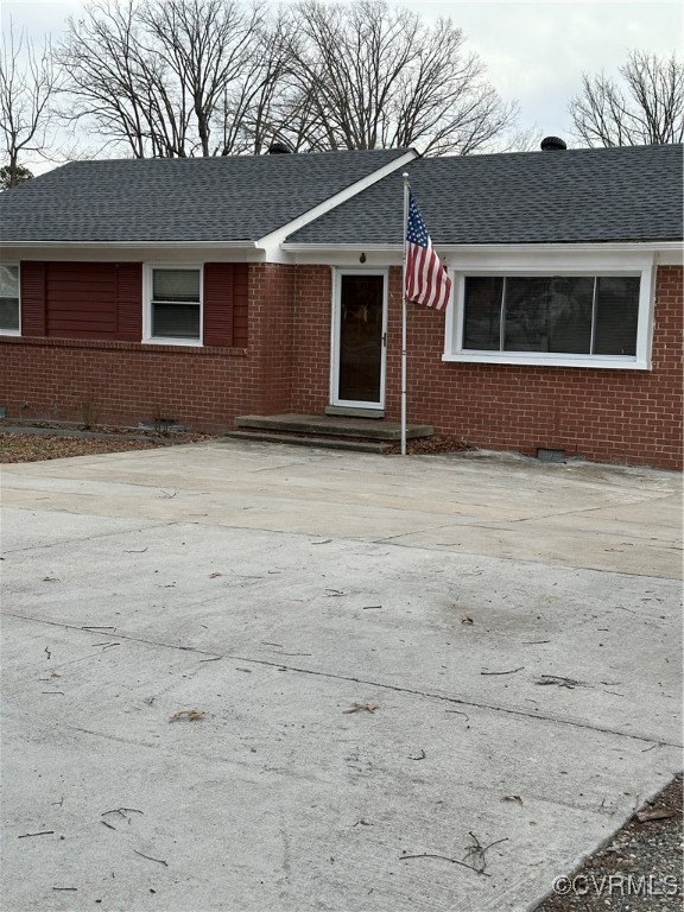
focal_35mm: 48
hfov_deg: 30.3
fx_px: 1265
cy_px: 456
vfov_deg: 39.7
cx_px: 342
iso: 64
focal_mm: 6.86
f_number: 1.78
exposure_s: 1/1227
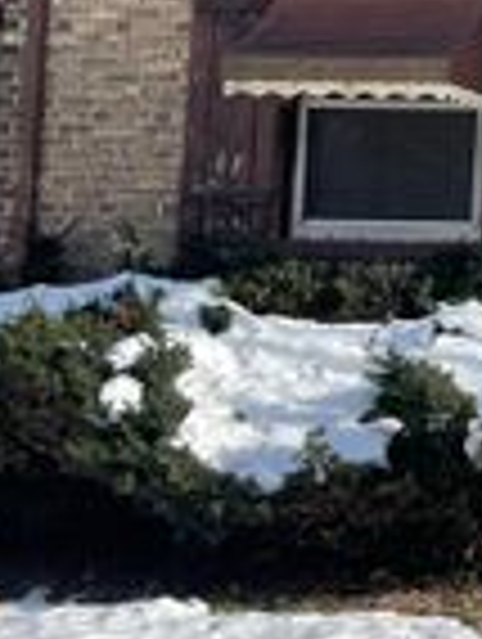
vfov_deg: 21.8
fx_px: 1629
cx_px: 955
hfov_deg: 14.2
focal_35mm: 88
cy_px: 92
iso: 32
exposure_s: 1/1252
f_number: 1.6
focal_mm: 5.1
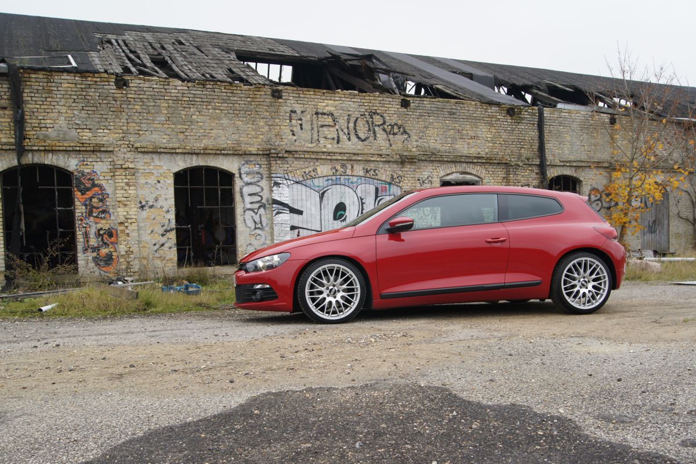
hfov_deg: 57.2
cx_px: 348
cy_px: 232
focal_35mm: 33
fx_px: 638
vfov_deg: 40.0
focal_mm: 22
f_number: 7.1
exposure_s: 1/60
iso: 200
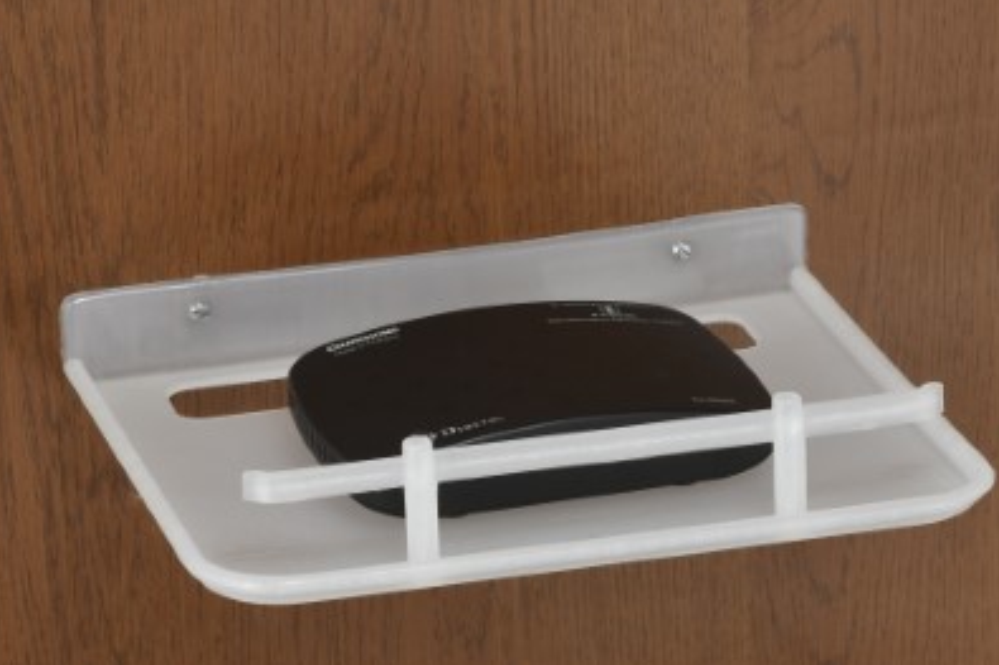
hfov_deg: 10.7
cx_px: 518
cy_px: 397
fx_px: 5353
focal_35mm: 193
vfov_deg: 7.1
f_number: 16
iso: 160
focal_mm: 85
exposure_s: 1/30
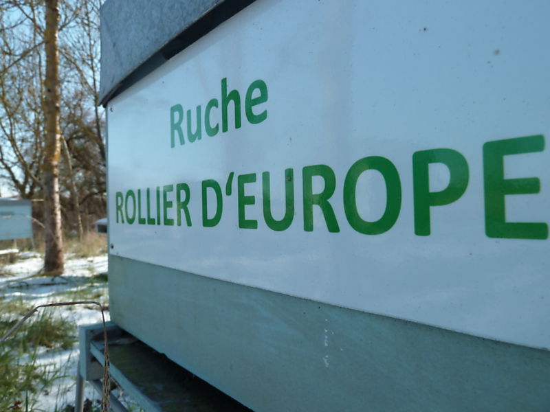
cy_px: 206
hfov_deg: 69.4
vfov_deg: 54.9
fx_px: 397
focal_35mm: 25
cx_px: 275
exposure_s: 1/320
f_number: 4
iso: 80
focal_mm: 4.1
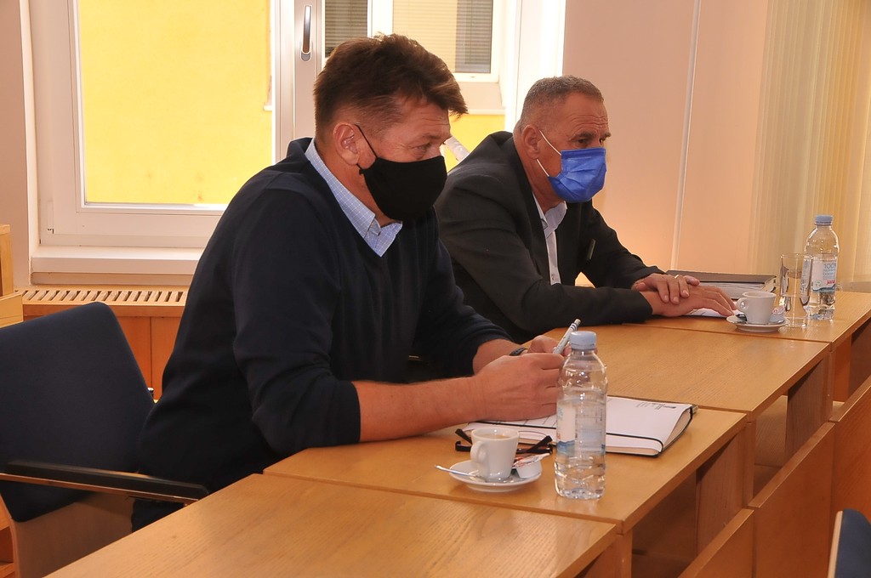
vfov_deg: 20.6
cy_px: 289
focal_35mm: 66
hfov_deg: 30.5
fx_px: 1595
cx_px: 436
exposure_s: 1/200
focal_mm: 44
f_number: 9
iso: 1000
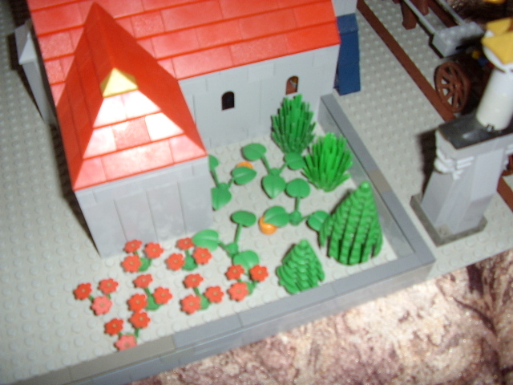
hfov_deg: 60.0
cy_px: 192
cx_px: 256
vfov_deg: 46.8
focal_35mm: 30
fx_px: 445
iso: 183
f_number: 2.9
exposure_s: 1/30
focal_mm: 5.8
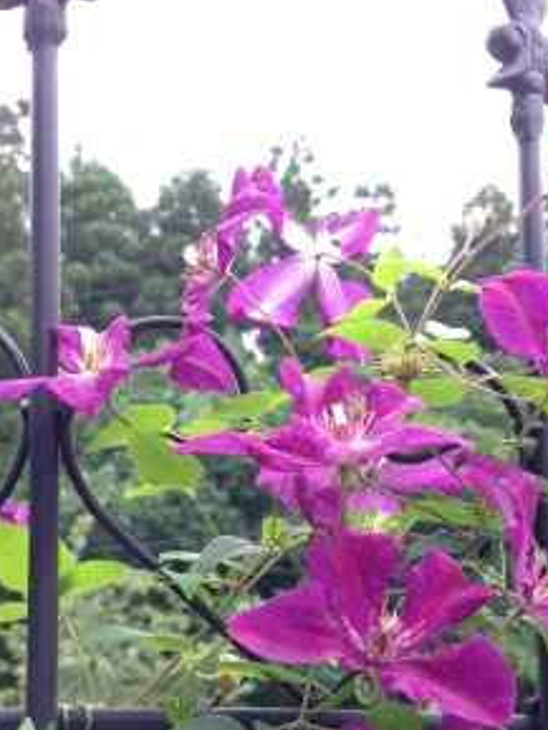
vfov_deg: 33.5
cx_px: 330
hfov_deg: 25.6
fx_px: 1202
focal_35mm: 57
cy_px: 480
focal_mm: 4.13
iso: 64
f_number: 2.4
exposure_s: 1/20
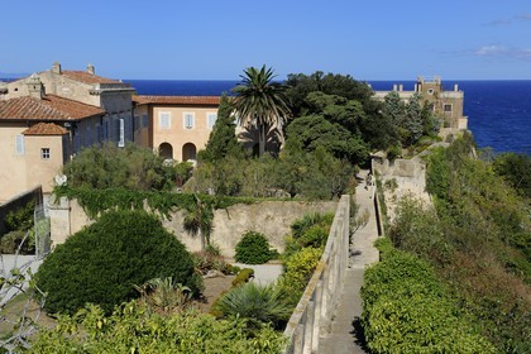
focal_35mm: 48
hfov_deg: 41.1
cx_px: 266
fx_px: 708
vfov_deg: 28.1
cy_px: 177
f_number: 16
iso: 200
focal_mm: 48
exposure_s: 1/160
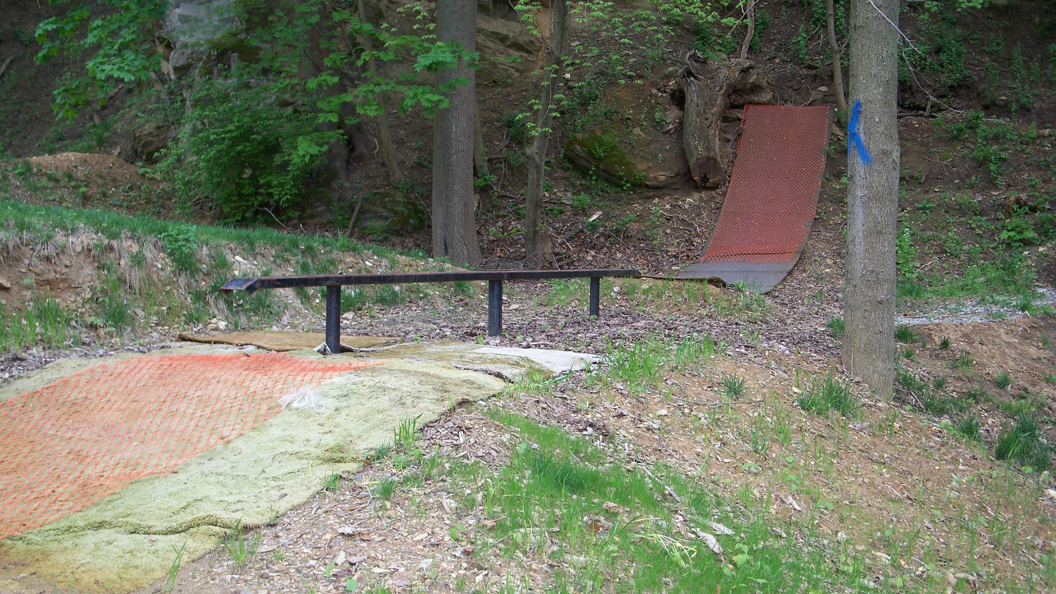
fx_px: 1148
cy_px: 373
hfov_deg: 49.4
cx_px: 534
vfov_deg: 28.9
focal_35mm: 41
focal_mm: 7.8
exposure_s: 1/60
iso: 125
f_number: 2.8
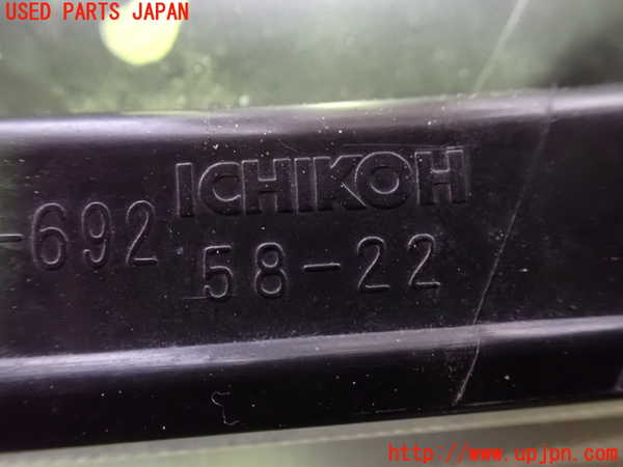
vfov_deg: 46.8
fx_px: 540
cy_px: 234
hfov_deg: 60.0
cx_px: 312
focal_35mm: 30
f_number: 2.3
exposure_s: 1/13
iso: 1600
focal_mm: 5.4
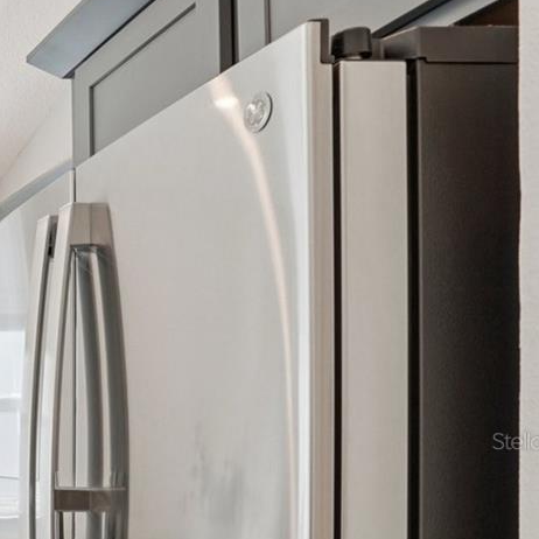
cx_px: -337
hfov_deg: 23.9
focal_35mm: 50
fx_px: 881
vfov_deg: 32.9
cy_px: 441
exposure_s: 1/30
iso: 160
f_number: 9
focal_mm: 17
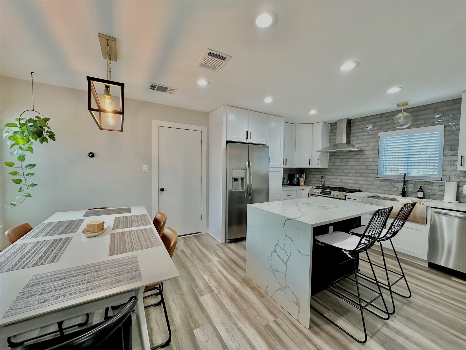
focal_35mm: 14
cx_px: 233
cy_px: 175
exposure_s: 1/120
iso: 160
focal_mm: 2.22
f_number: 2.2
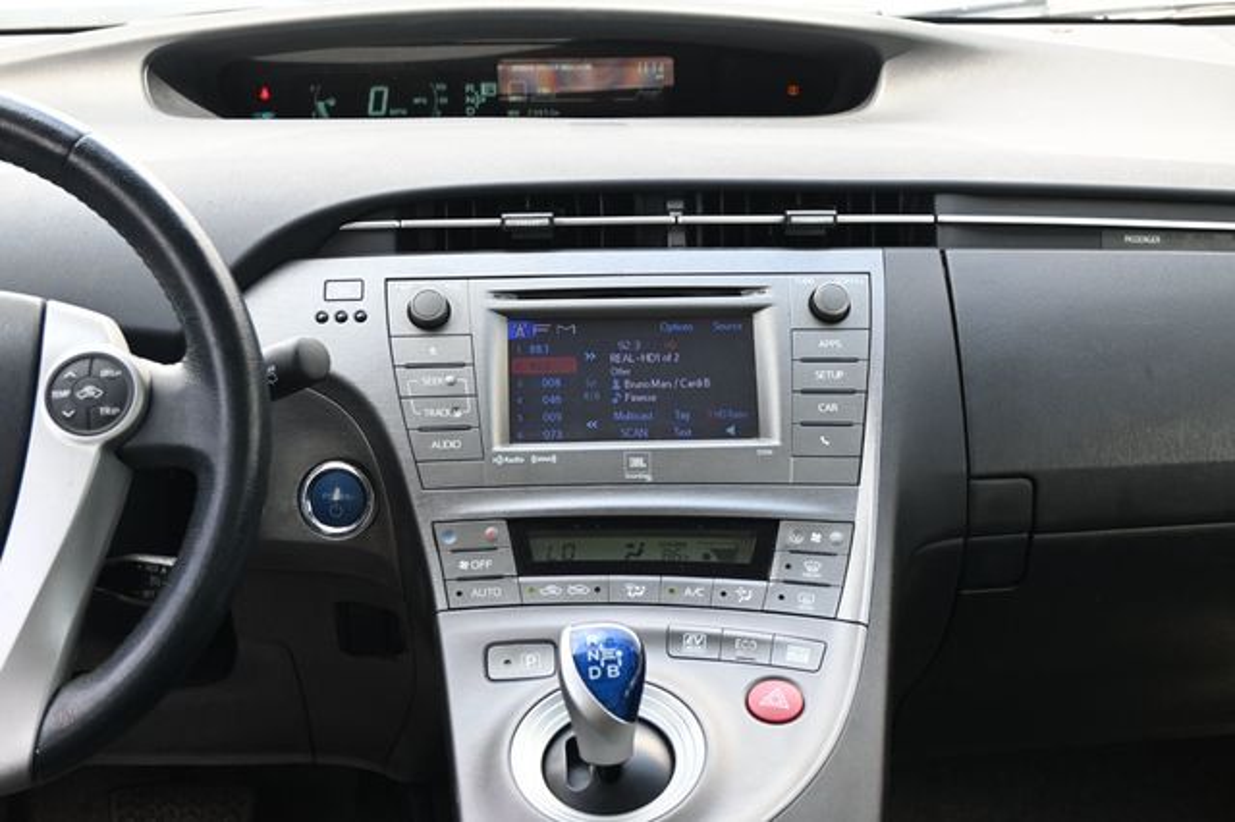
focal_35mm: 47
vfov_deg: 28.5
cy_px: 411
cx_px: 618
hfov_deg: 41.7
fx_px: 1620
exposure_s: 1/125
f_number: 5
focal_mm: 31.5
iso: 560
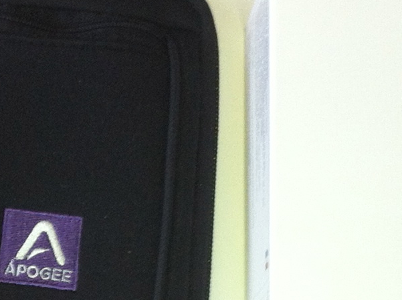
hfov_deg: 13.0
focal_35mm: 151
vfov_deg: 9.6
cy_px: 392
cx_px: 33
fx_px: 1751
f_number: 2.8
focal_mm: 3.85
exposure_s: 1/24
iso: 80
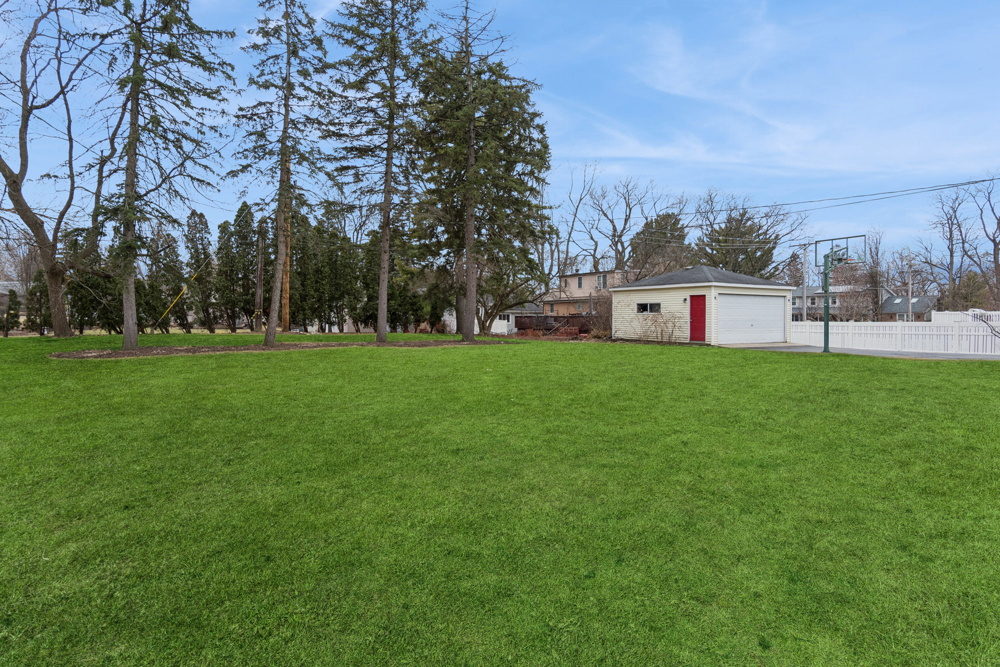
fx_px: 500
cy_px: 334
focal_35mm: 18
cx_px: 500
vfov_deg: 67.4
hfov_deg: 90.0
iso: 320
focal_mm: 12
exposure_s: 1/50
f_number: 8
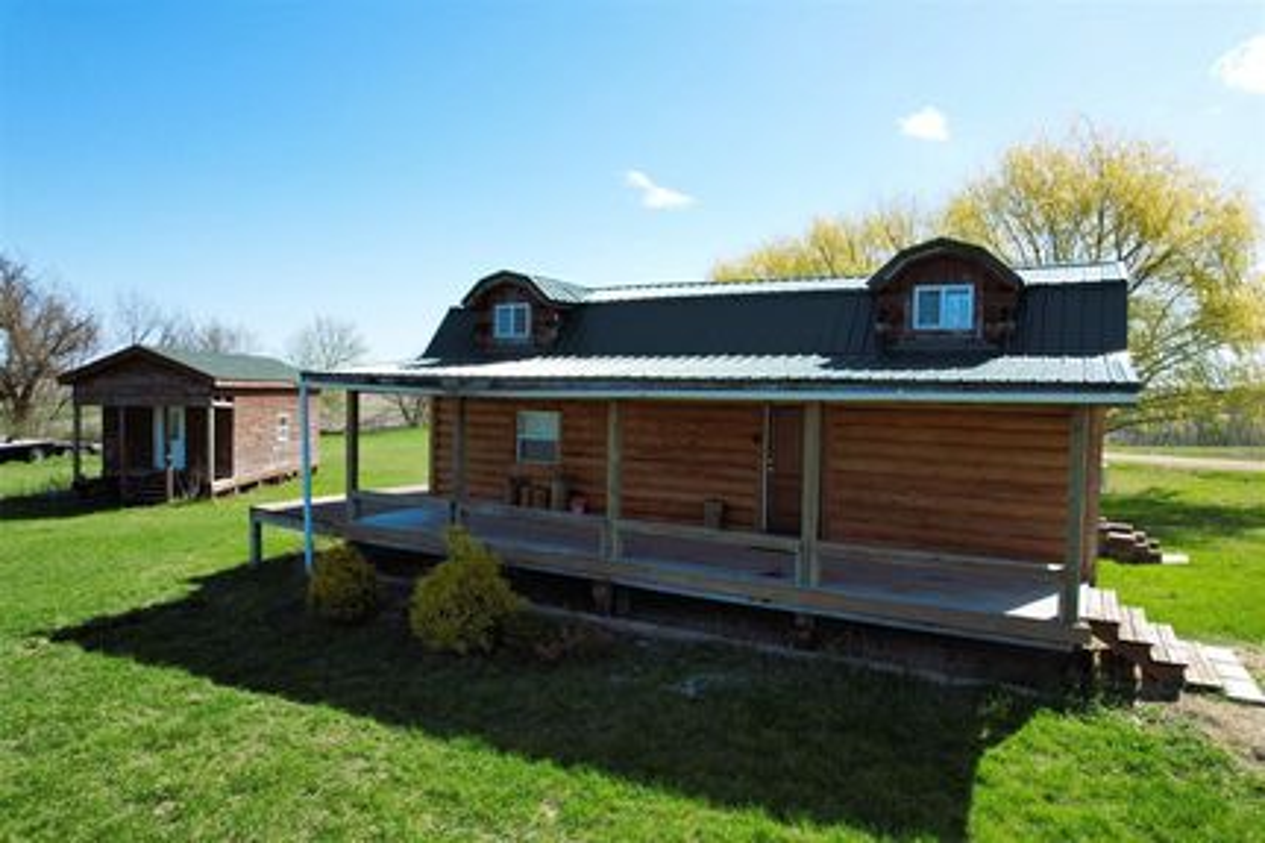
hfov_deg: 78.6
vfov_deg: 57.2
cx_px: 632
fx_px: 773
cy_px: 422
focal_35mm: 22
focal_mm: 8.38
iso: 110
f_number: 2.8
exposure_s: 1/1250
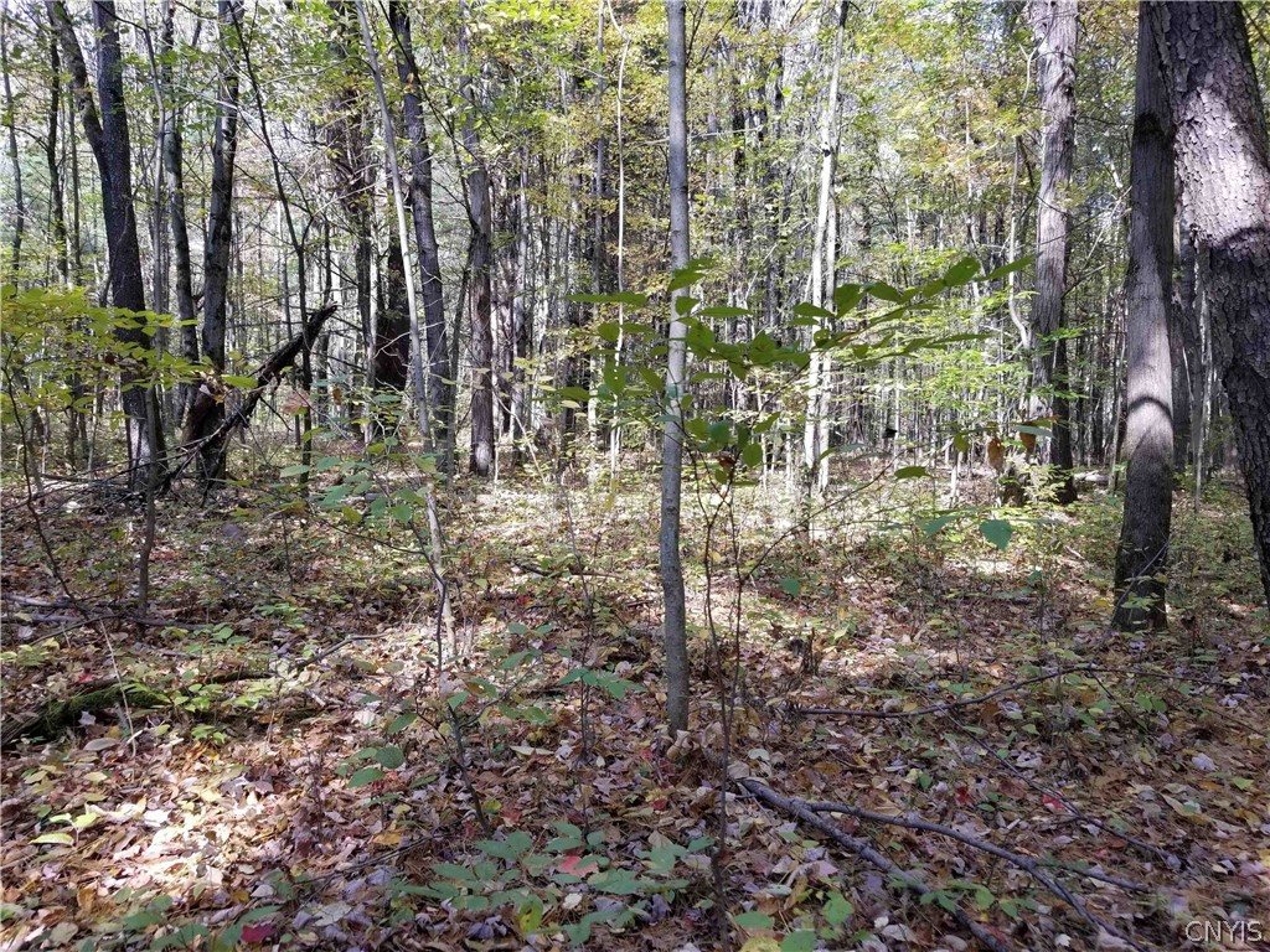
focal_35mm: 26
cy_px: 476
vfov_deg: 53.1
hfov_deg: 67.3
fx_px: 954
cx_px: 635
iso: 50
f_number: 1.7
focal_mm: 4.25
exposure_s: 1/204
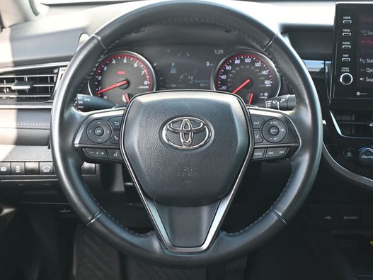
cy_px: 135
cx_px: 186
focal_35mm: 49
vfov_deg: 29.7
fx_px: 528
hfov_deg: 38.9
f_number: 4.5
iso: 800
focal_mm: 28
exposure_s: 1/125
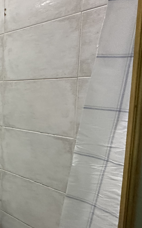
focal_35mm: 35
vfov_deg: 55.3
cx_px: -122
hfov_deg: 21.2
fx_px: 217
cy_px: 115
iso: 640
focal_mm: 2.22
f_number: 2.2
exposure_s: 1/60
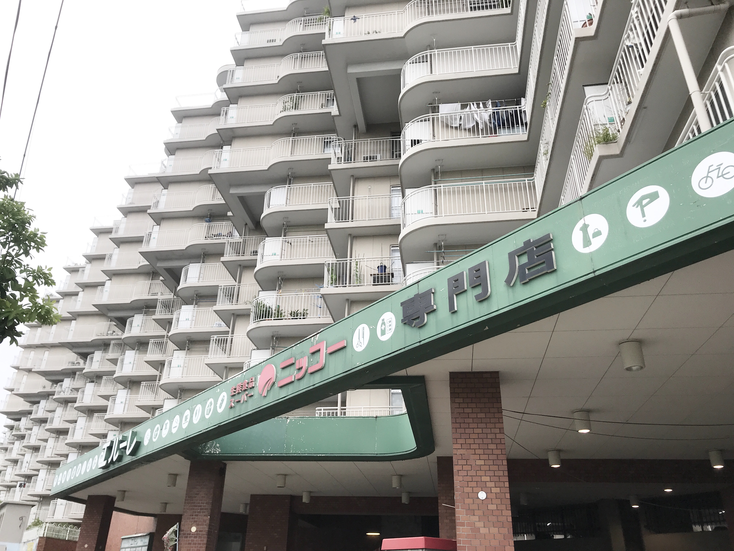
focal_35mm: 28
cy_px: 276
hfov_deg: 63.4
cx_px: 367
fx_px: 594
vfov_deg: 49.7
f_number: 1.8
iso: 20
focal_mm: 3.99
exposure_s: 1/499
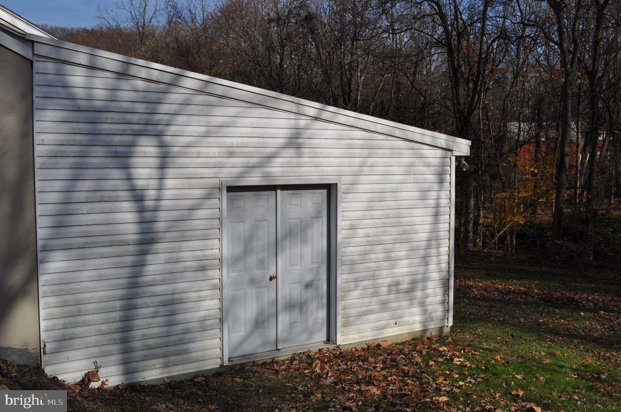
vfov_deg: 34.1
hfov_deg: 49.6
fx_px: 672
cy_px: 206
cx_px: 310
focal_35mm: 39
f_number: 11
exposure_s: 1/500
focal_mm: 26
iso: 200
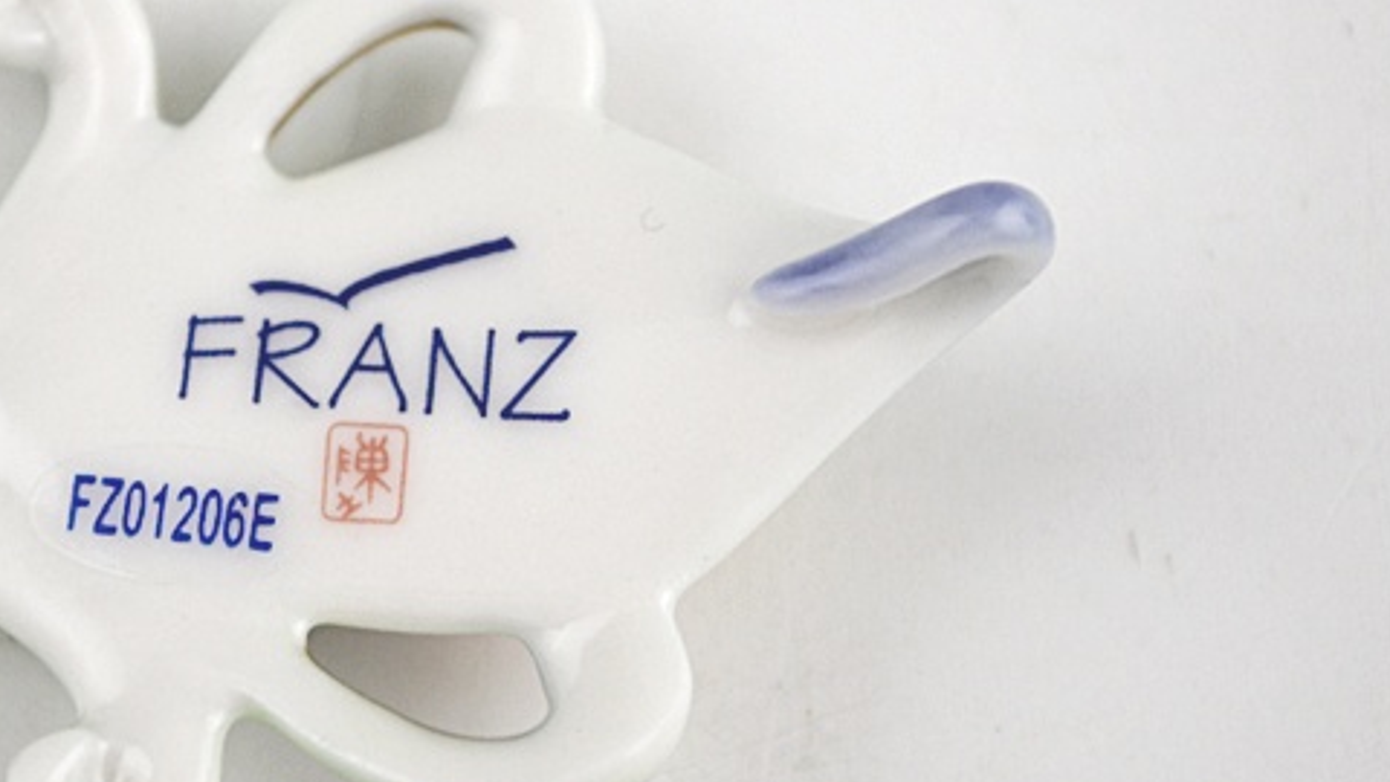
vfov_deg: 9.6
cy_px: 294
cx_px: 449
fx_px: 4635
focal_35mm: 126
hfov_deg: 17.0
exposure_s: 1/100
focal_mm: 55
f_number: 5.6
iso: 400
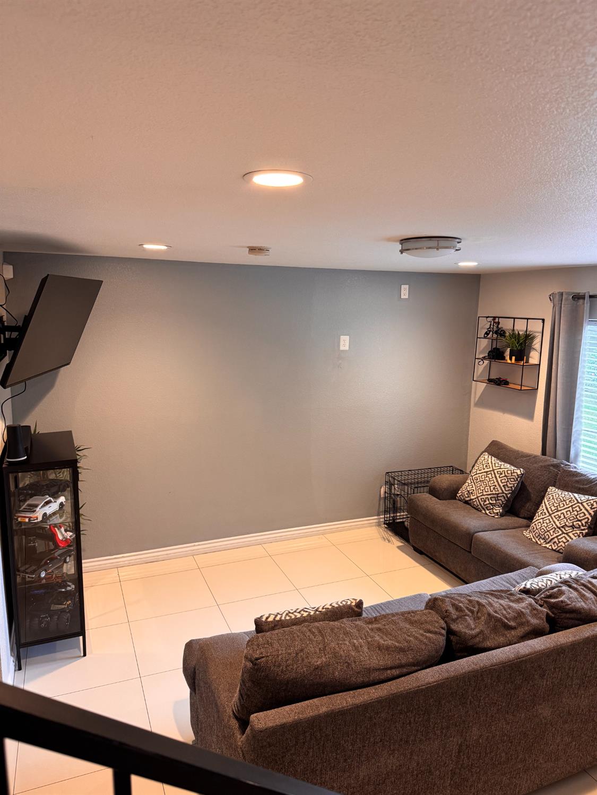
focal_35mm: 24
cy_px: 398
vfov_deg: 71.6
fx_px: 552
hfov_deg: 56.8
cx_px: 298
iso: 250
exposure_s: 1/58
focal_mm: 6.76
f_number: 1.78
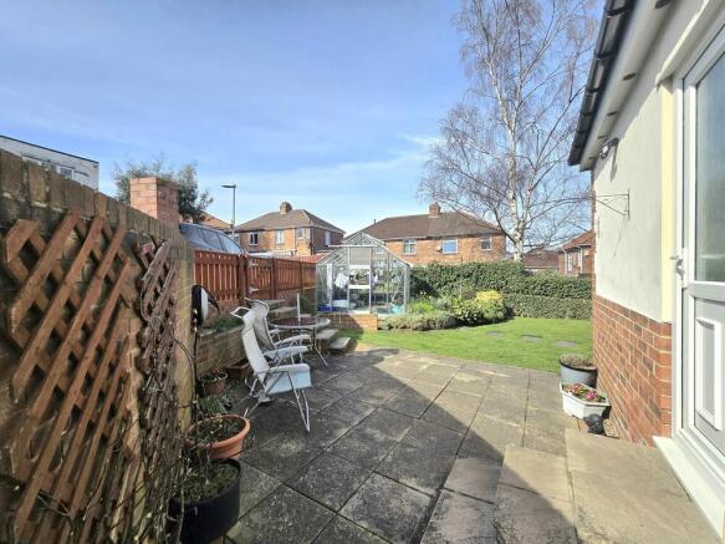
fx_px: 272
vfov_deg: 89.9
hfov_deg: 106.2
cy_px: 272
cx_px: 362
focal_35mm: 13
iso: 50
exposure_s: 1/2500
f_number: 2.2
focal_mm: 2.2
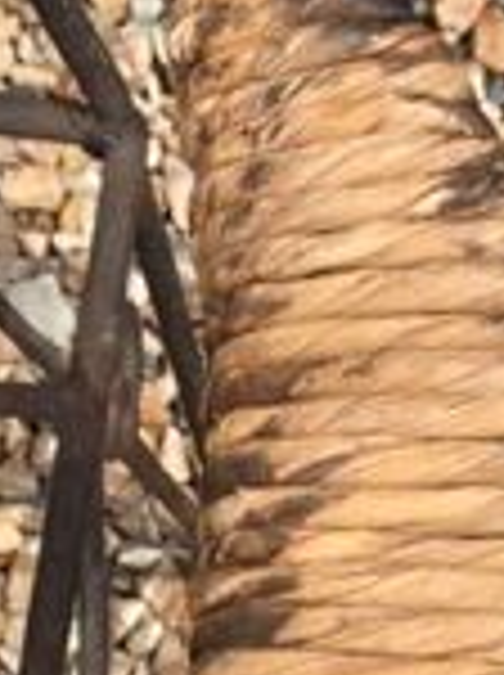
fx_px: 2414
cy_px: 567
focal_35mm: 124
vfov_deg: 15.8
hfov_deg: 11.9
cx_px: 342
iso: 25
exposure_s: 1/1374
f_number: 2.2
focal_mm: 4.15
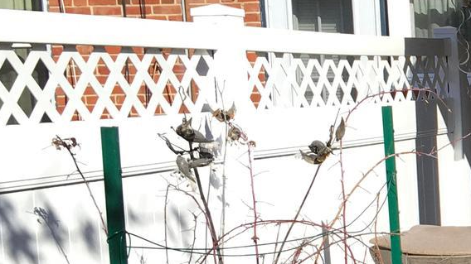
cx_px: 792
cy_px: 286
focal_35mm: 114
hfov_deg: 16.4
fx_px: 1423
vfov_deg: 10.5
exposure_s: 1/1350
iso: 25
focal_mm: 4.15
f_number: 2.2
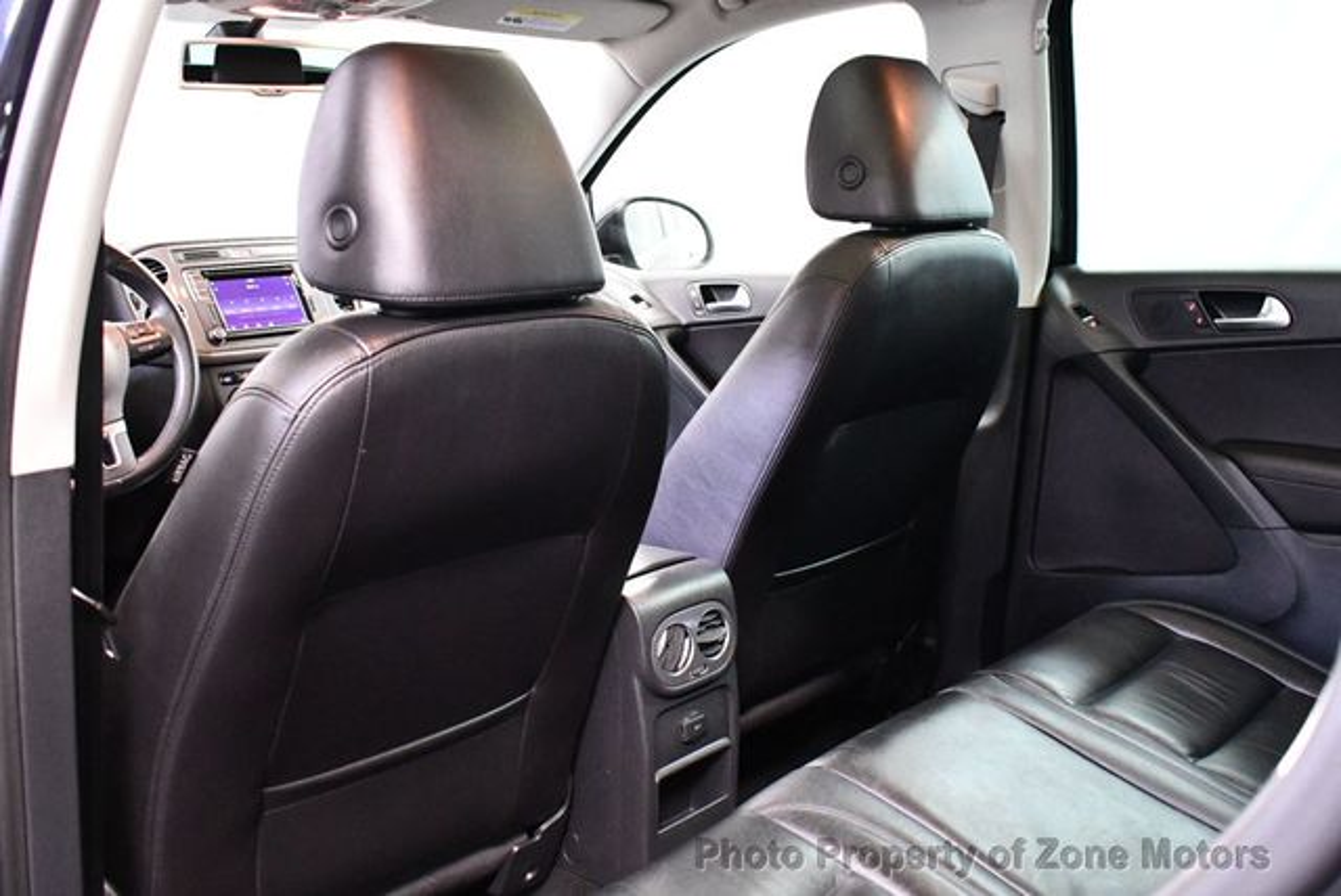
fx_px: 1342
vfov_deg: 36.9
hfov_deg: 53.1
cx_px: 670
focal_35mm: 36
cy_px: 448
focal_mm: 18
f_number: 3.5
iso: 6400
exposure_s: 1/60
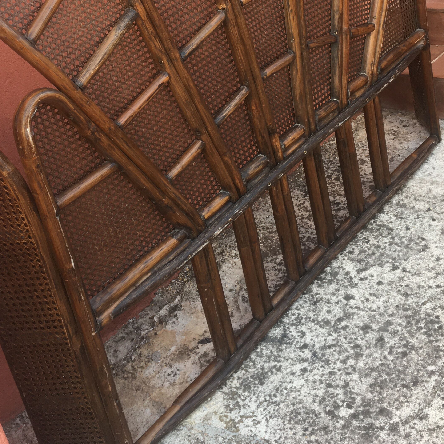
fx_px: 711
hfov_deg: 34.6
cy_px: 52
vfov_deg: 33.1
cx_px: 185
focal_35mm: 49
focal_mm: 4.15
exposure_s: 1/100
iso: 40
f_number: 2.2
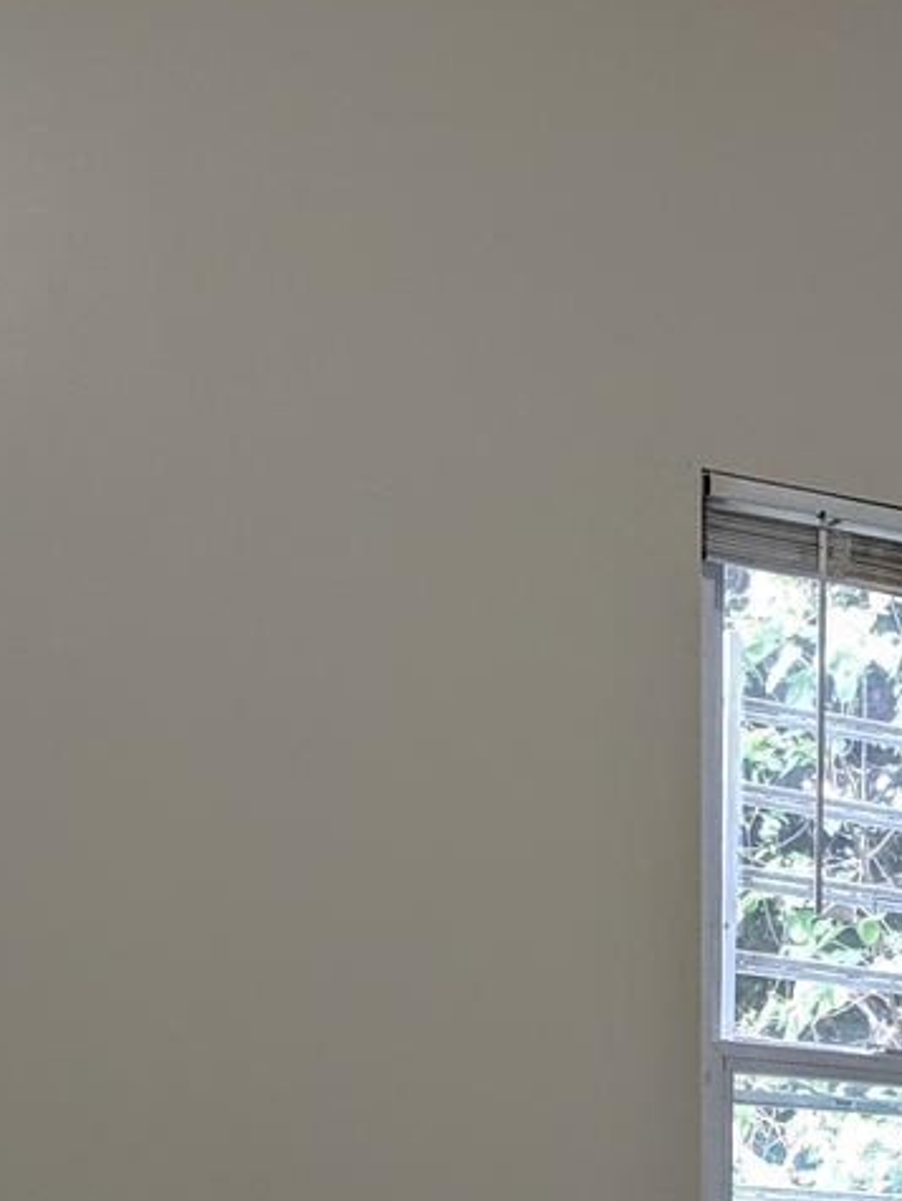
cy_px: 1466
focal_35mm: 84
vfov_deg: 21.5
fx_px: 2914
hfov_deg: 17.4
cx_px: 796
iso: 187
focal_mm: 4.67
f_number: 2
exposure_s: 1/60
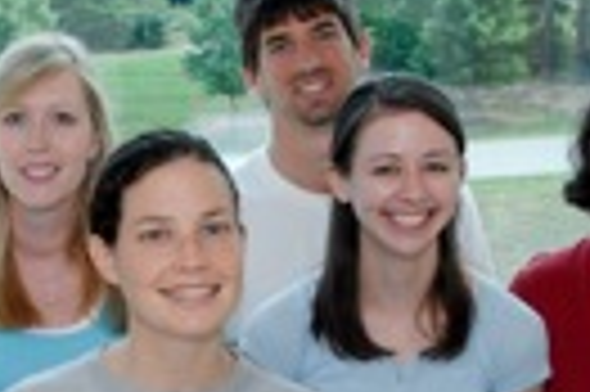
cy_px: 460
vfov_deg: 11.3
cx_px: 113
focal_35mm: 119
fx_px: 1943
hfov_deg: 17.1
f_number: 9
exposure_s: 1/100
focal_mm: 23
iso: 400
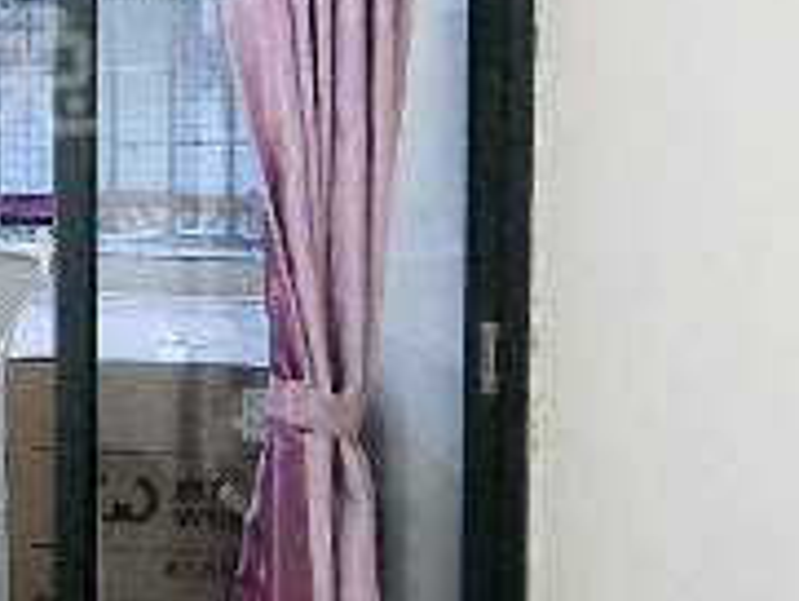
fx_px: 1732
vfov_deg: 19.2
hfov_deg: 23.0
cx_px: -252
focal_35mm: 75
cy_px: 22
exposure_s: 1/25
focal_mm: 2.26
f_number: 2.2
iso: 400
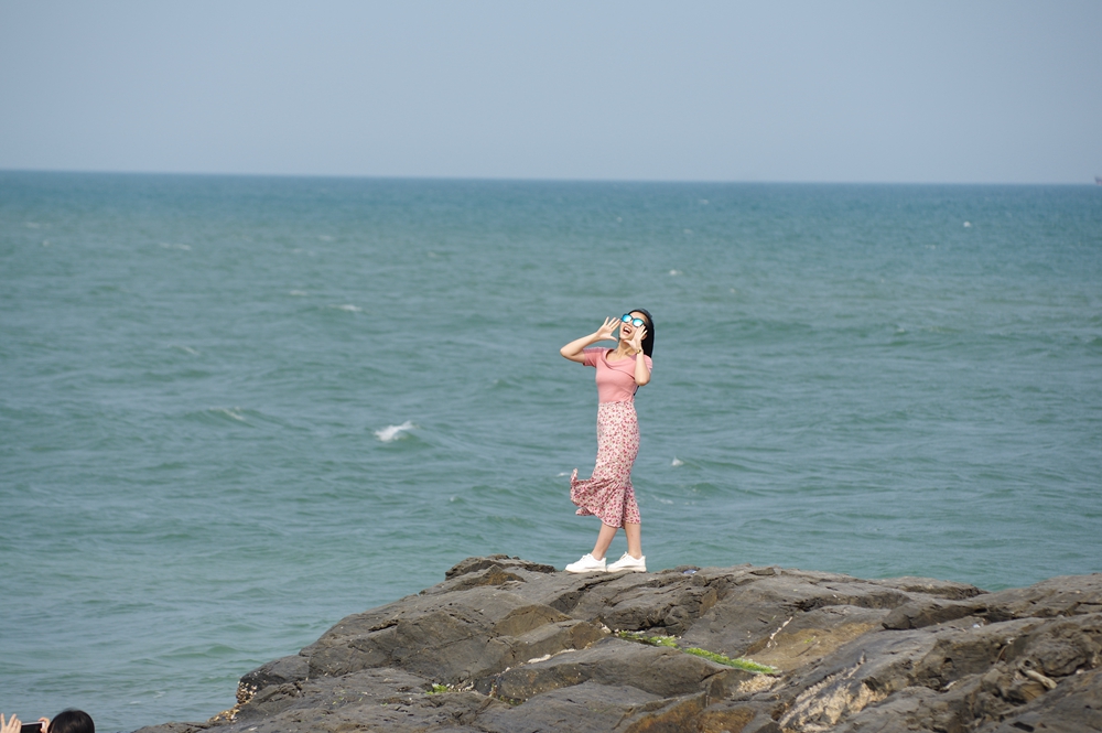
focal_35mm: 202
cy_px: 366
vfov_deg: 6.8
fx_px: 6178
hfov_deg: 10.2
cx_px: 551
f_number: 4.5
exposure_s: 1/800
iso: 100
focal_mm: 135
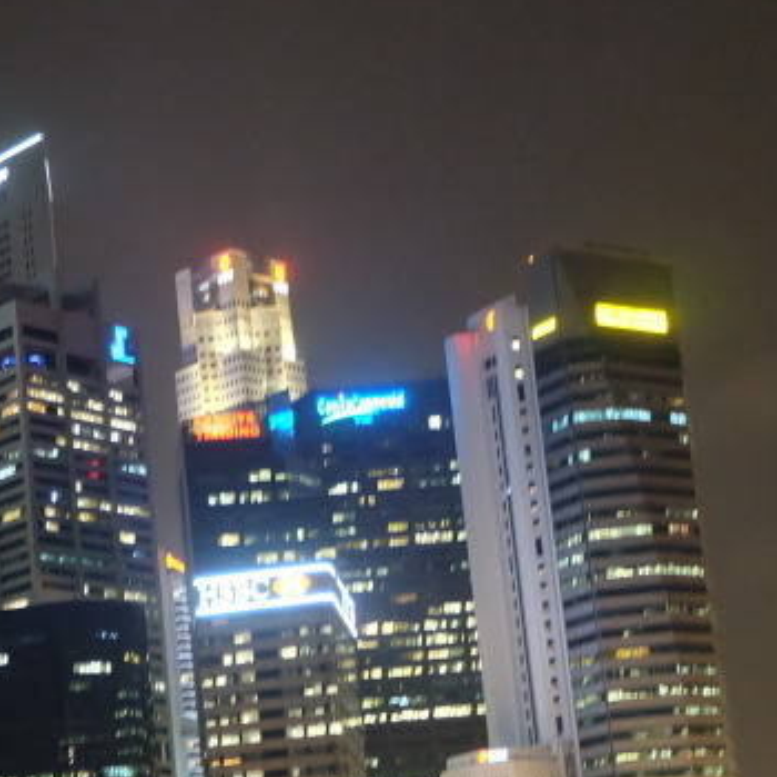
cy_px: 694
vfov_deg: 20.7
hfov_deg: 20.4
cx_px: -20
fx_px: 2082
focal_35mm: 82
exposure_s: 1/7.5
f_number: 4
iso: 3200
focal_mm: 22.2
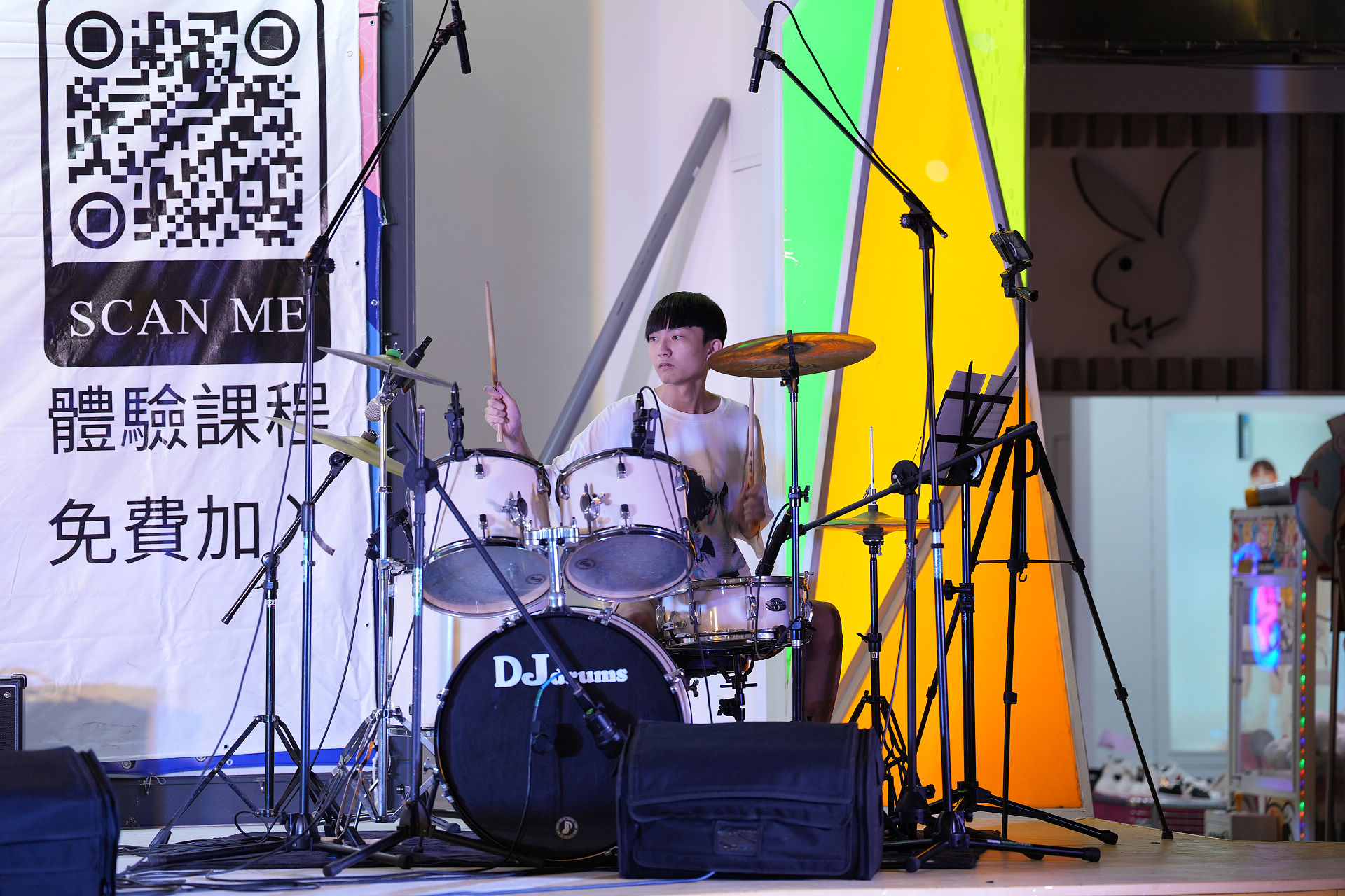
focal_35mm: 143
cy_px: 448
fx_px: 5342
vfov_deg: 9.6
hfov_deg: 14.3
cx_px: 672
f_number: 2.8
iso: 200
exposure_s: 1/125
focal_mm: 143
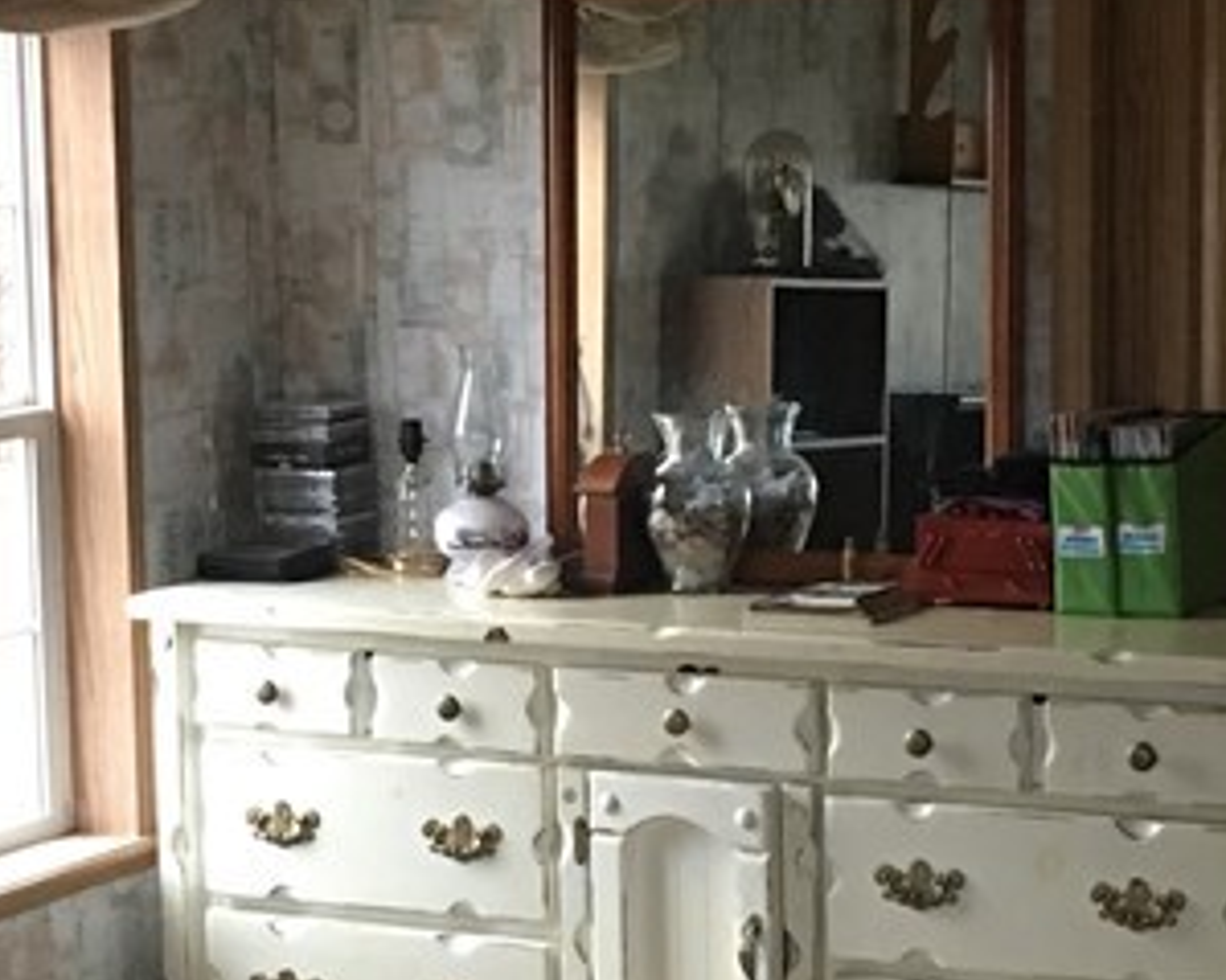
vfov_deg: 15.8
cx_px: 574
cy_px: 603
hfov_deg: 19.8
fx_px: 3518
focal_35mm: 97
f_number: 2.2
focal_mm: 4.15
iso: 50
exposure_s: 1/4
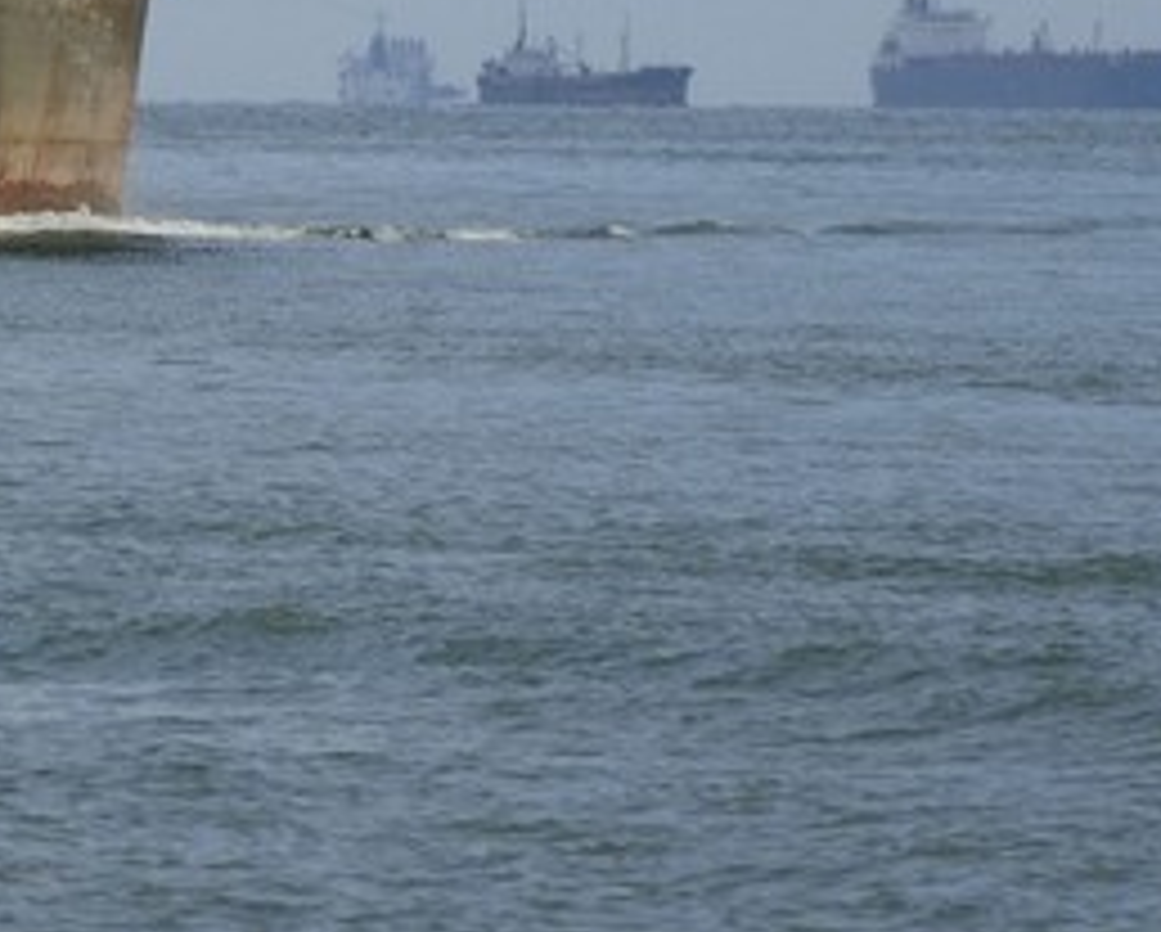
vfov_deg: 1.3
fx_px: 40007
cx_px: -2254
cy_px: -1274
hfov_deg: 1.7
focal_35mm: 1163
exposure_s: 1/400
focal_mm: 200
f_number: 6.3
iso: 200
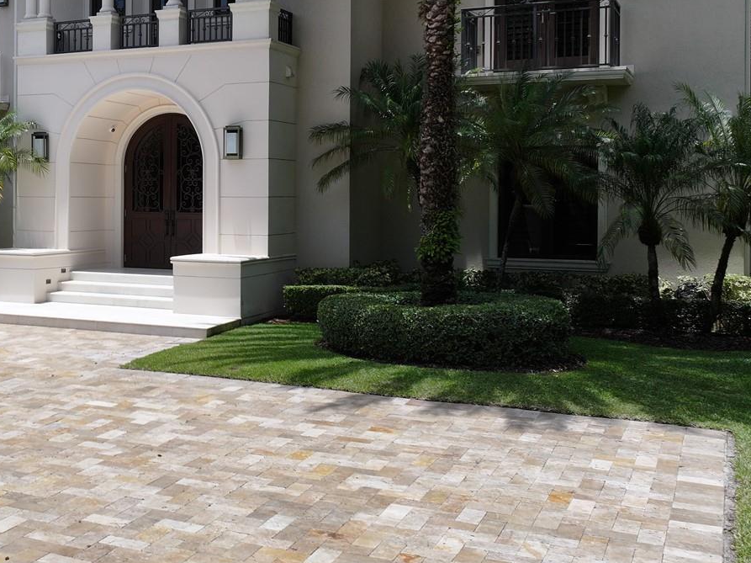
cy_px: 199
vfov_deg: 33.3
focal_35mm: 43
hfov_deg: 41.3
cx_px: 111
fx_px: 933
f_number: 2.8
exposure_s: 1/2000
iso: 110
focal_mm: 12.29
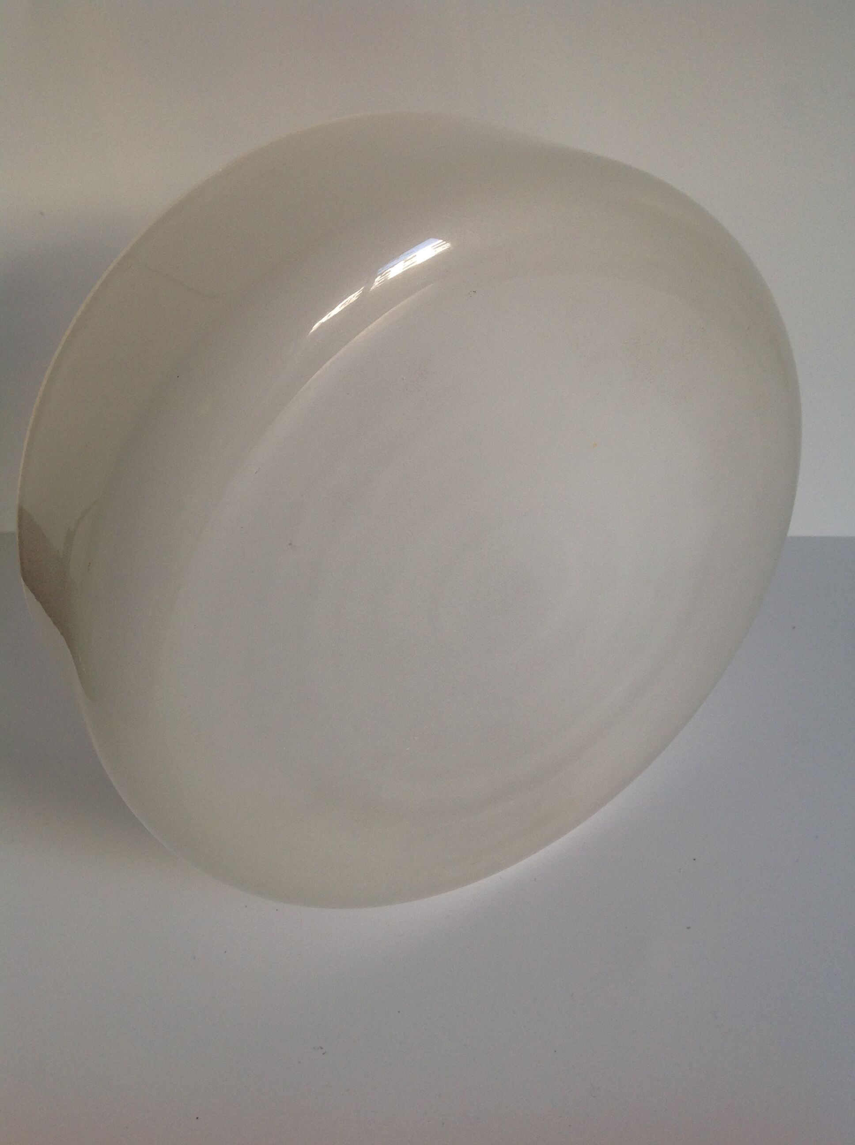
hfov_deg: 40.6
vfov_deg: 52.7
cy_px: 572
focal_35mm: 35
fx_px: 1156
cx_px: 428
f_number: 2.4
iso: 50
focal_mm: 4.28
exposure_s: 1/50
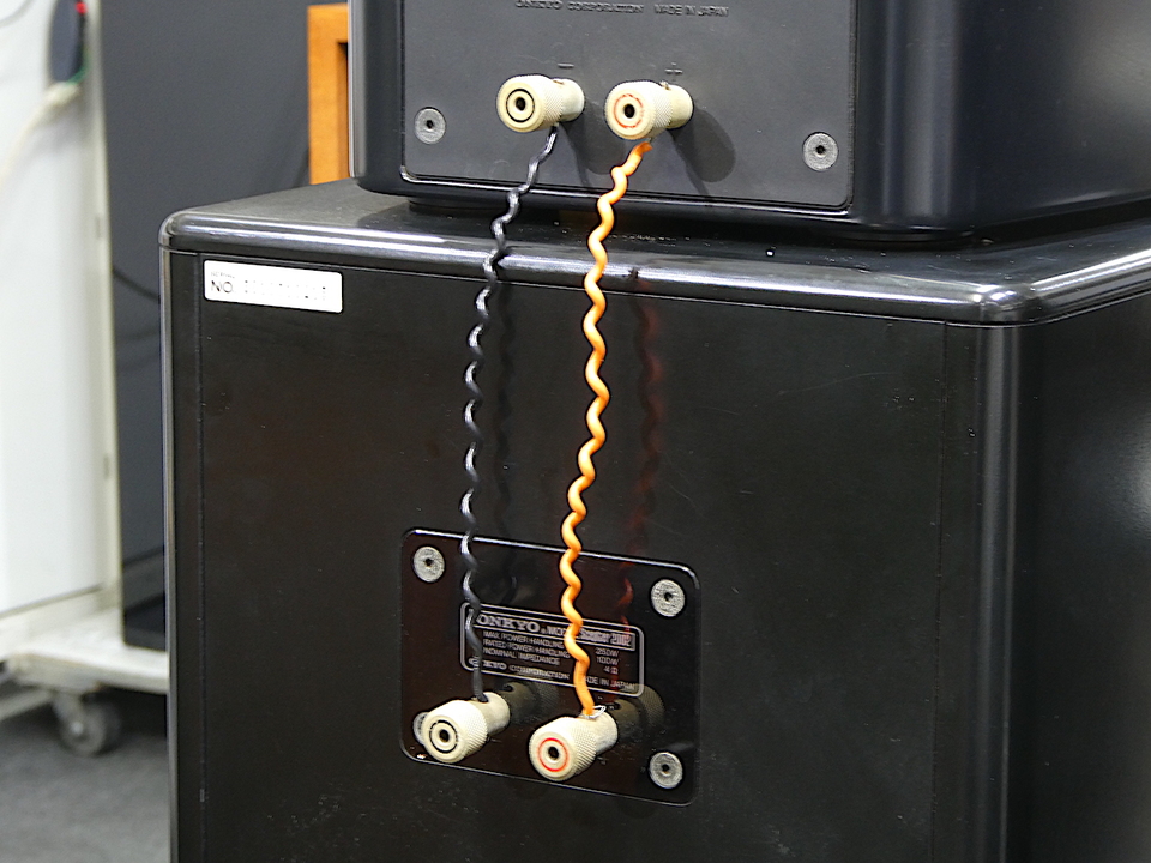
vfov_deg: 16.4
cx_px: 576
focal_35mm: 90
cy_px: 432
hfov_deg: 21.8
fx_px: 2993
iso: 200
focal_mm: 16.1
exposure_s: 1/2
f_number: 4.9
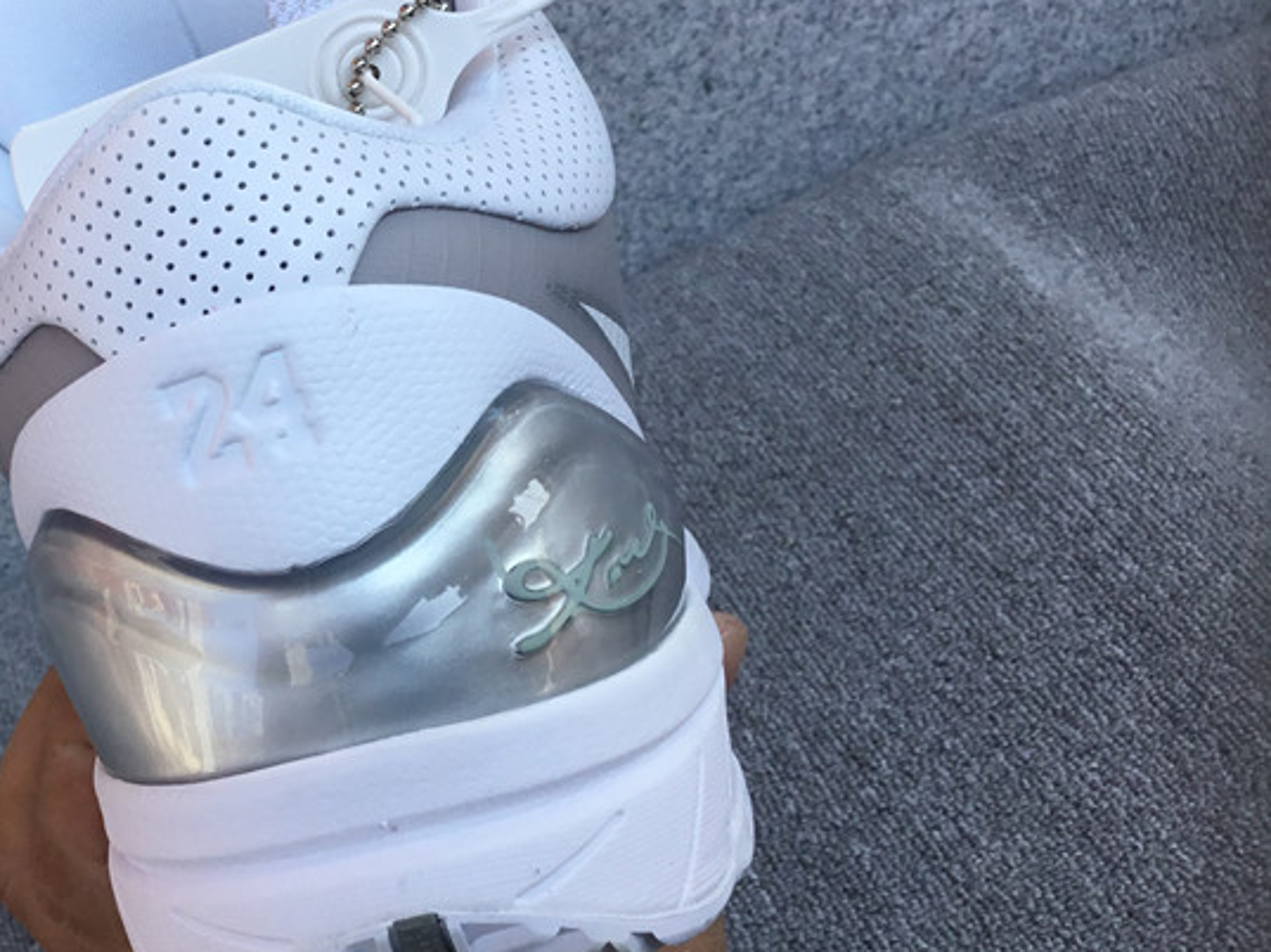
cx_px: 208
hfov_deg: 35.3
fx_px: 1908
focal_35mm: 52
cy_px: 446
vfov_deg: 28.0
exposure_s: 1/494
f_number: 2.4
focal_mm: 3.3
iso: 25
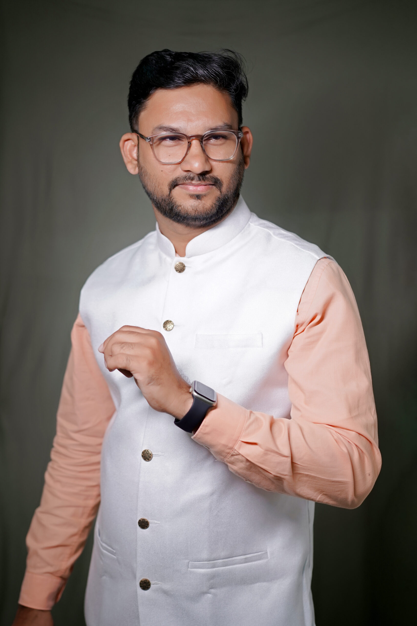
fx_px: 955
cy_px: 313
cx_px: 208
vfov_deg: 36.2
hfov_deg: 24.6
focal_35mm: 55
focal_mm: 55
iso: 250
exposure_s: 1/160
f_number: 2.5
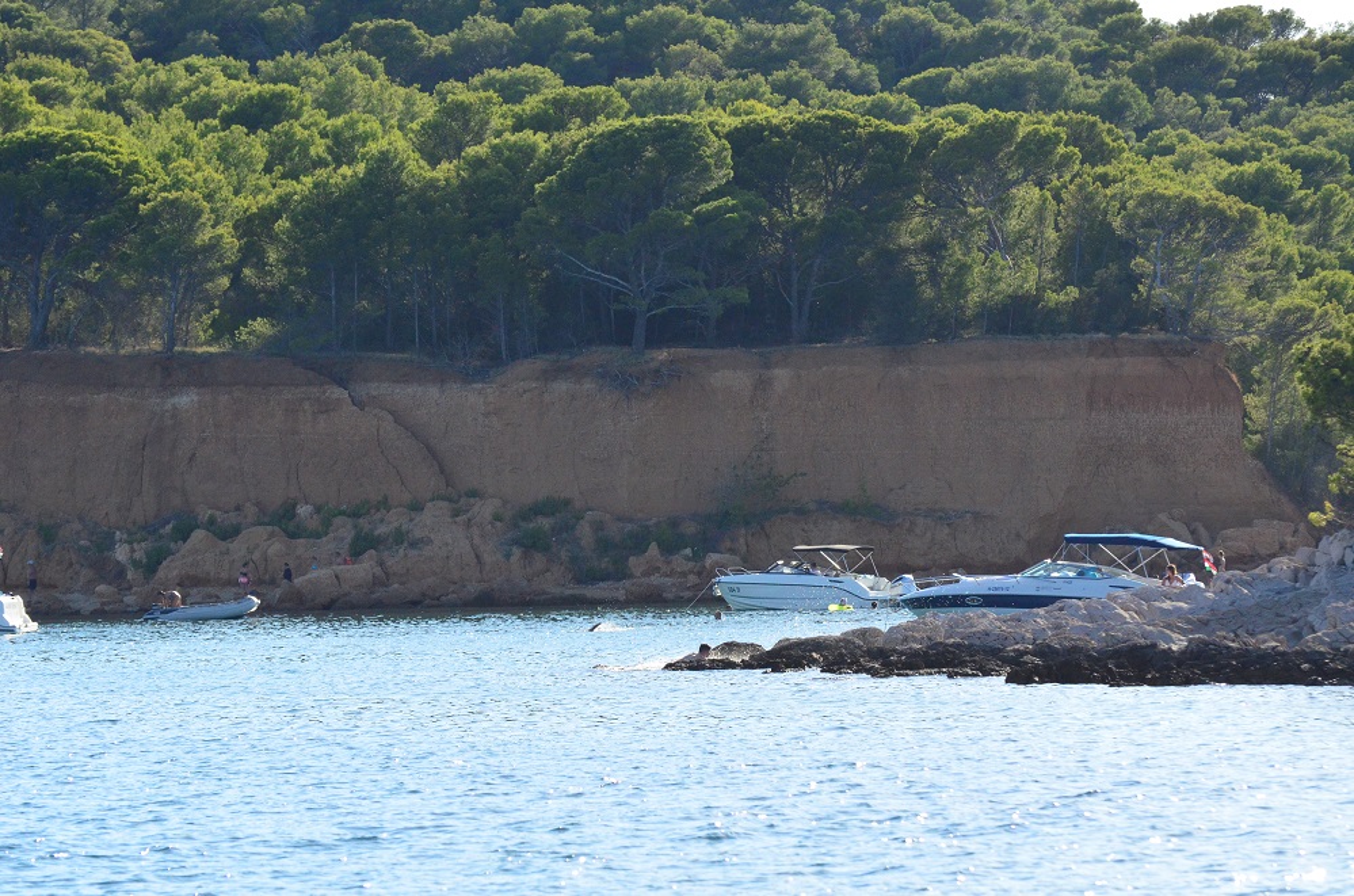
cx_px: 677
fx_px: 7035
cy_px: 448
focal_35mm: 188
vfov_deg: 7.3
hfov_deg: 11.0
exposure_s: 1/8000
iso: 2000
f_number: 5.6
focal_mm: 125
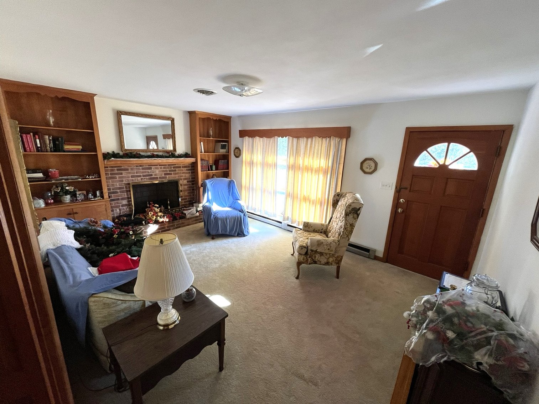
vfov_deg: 85.7
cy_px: 202
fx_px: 218
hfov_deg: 102.1
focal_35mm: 14
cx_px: 270
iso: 125
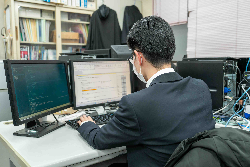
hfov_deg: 55.1
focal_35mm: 34
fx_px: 240
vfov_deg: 38.4
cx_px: 125
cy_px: 84
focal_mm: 34.5
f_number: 4
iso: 1600
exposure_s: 1/125
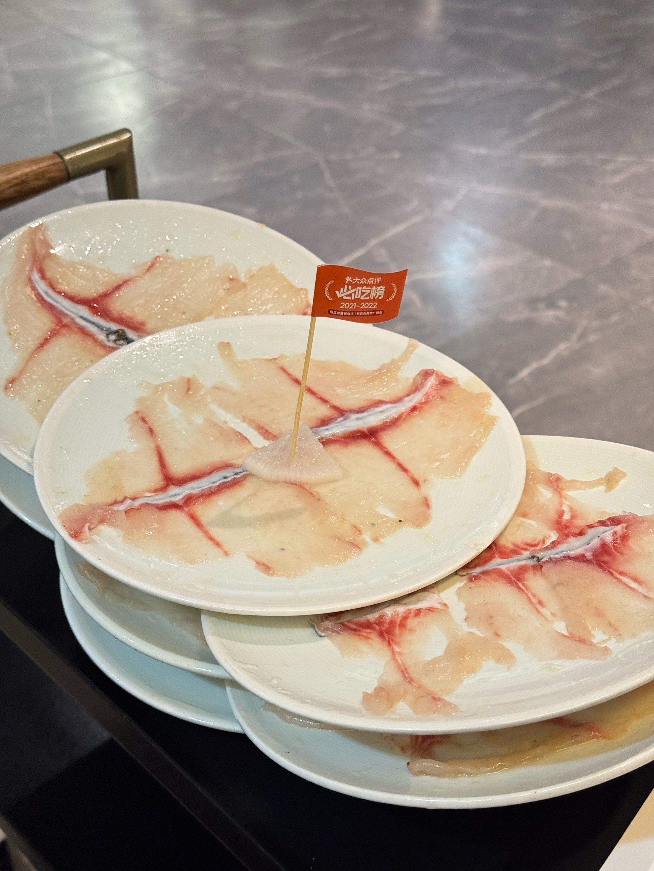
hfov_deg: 30.3
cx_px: 327
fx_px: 1209
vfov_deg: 39.7
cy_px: 436
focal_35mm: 48
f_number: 1.78
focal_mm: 6.86
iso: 250
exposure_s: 1/33
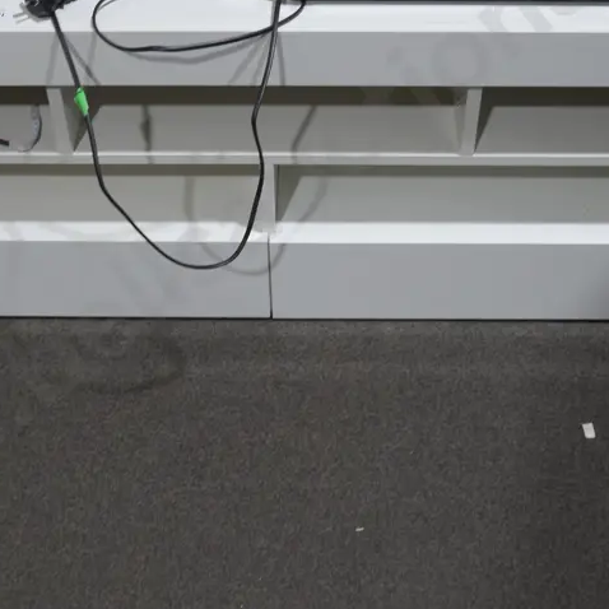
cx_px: 308
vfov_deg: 31.8
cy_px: 175
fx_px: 1055
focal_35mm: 53
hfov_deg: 32.2
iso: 200
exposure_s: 1/80
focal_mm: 14
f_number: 3.5
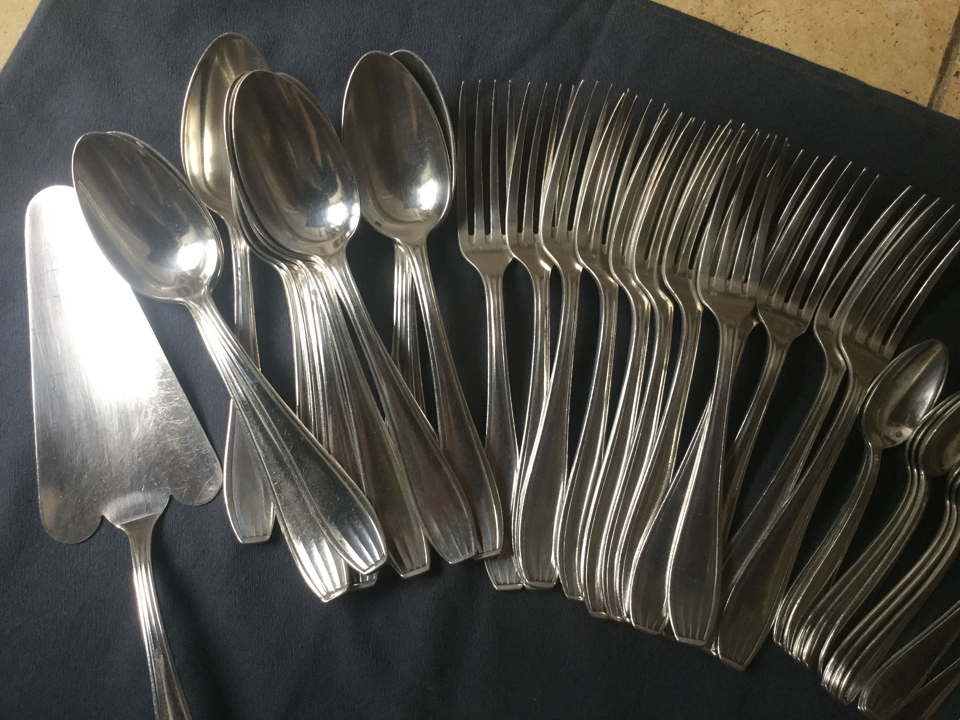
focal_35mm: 31
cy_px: 360
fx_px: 860
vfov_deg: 45.4
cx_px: 480
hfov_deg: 58.4
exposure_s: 1/33
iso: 100
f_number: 2.4
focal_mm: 3.3
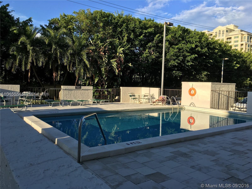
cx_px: 126
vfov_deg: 48.2
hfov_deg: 61.7
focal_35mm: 29
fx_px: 211
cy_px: 94
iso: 25
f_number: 2.2
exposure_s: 1/938
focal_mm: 4.15
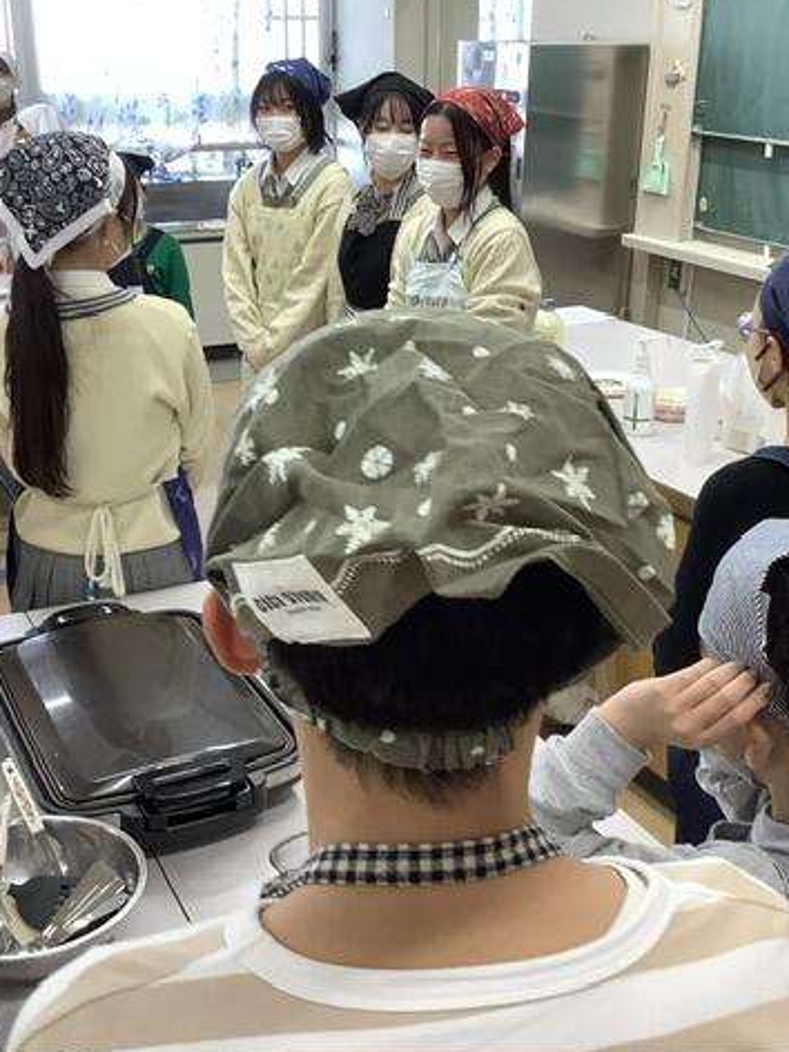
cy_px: 522
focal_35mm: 42
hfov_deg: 34.3
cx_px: 379
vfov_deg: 44.8
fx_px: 1276
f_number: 2.4
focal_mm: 3.3
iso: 50
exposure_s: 1/60
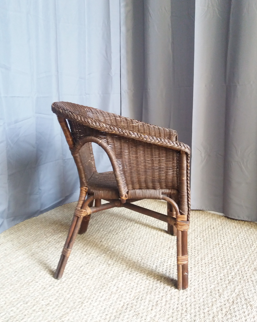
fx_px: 285
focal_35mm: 30
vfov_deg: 58.7
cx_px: 127
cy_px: 174
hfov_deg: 48.5
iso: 250
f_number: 1.9
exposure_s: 1/17
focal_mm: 3.7
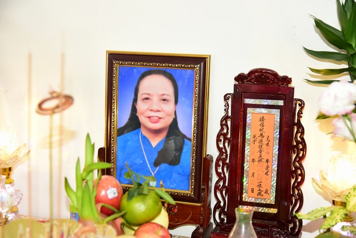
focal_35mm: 62
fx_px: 613
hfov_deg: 32.4
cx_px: 178
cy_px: 119
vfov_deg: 21.9
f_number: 4.5
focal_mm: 62
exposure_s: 1/80
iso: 1600
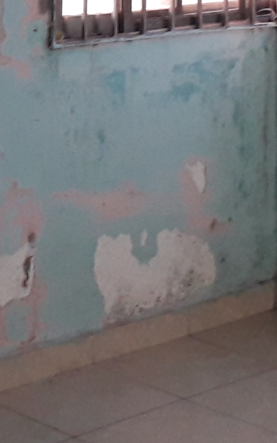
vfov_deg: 15.7
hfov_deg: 10.5
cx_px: -73
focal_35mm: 122
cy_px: -229
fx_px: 1474
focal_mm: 3.6
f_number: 1.9
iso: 160
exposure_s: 1/50
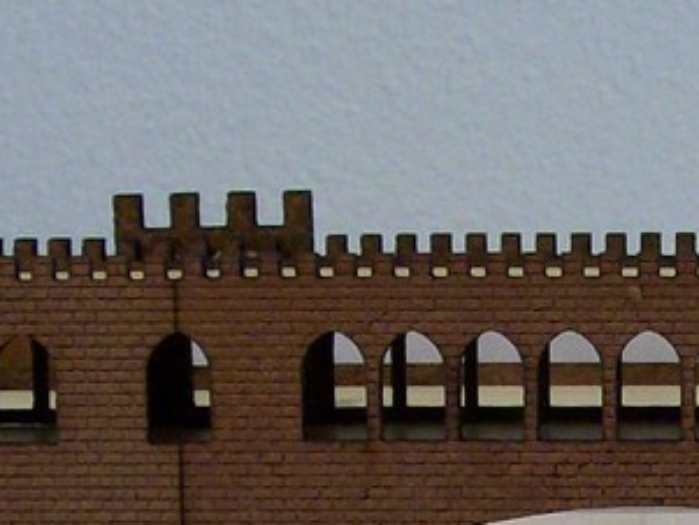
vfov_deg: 9.5
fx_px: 3091
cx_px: 664
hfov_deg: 12.8
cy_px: 725
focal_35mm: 153
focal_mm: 6
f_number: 2.7
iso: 160
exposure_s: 1/22.5
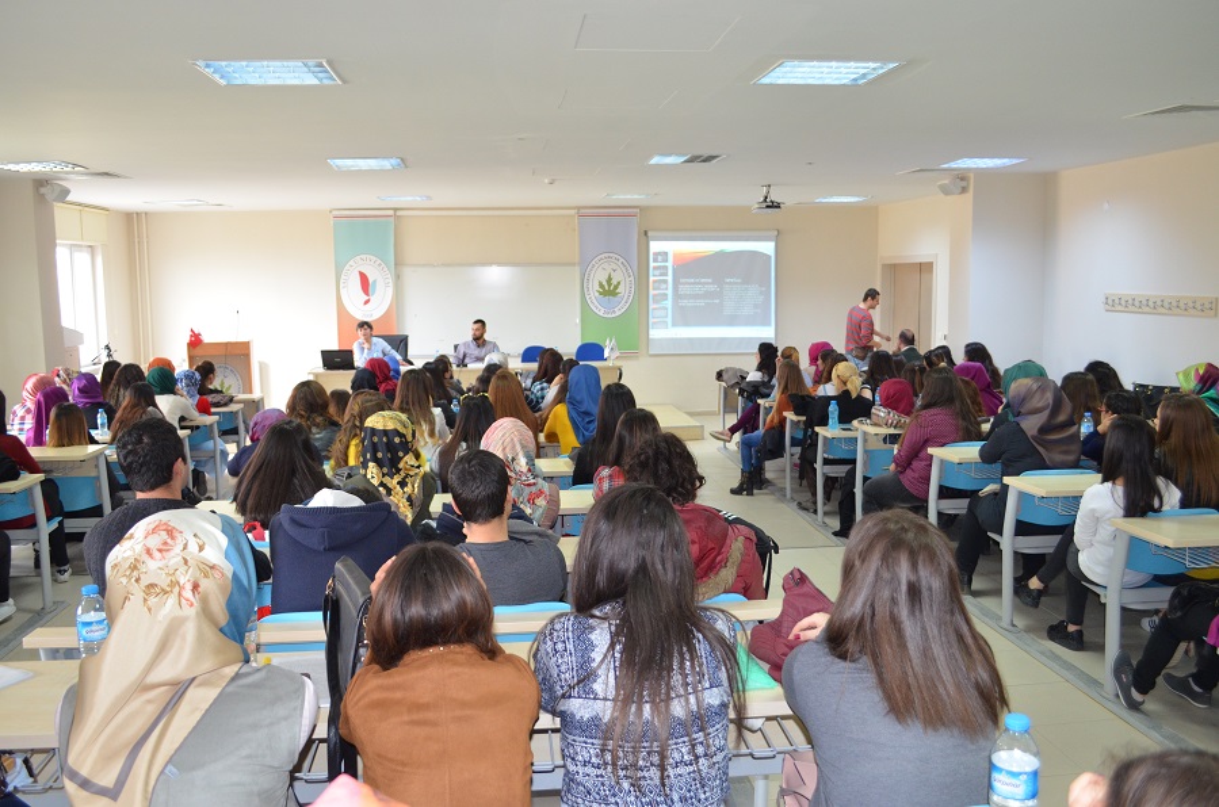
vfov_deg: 43.4
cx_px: 610
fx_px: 1014
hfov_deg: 62.0
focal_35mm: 30
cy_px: 404
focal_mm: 20
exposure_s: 1/60
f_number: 3.8
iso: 1000
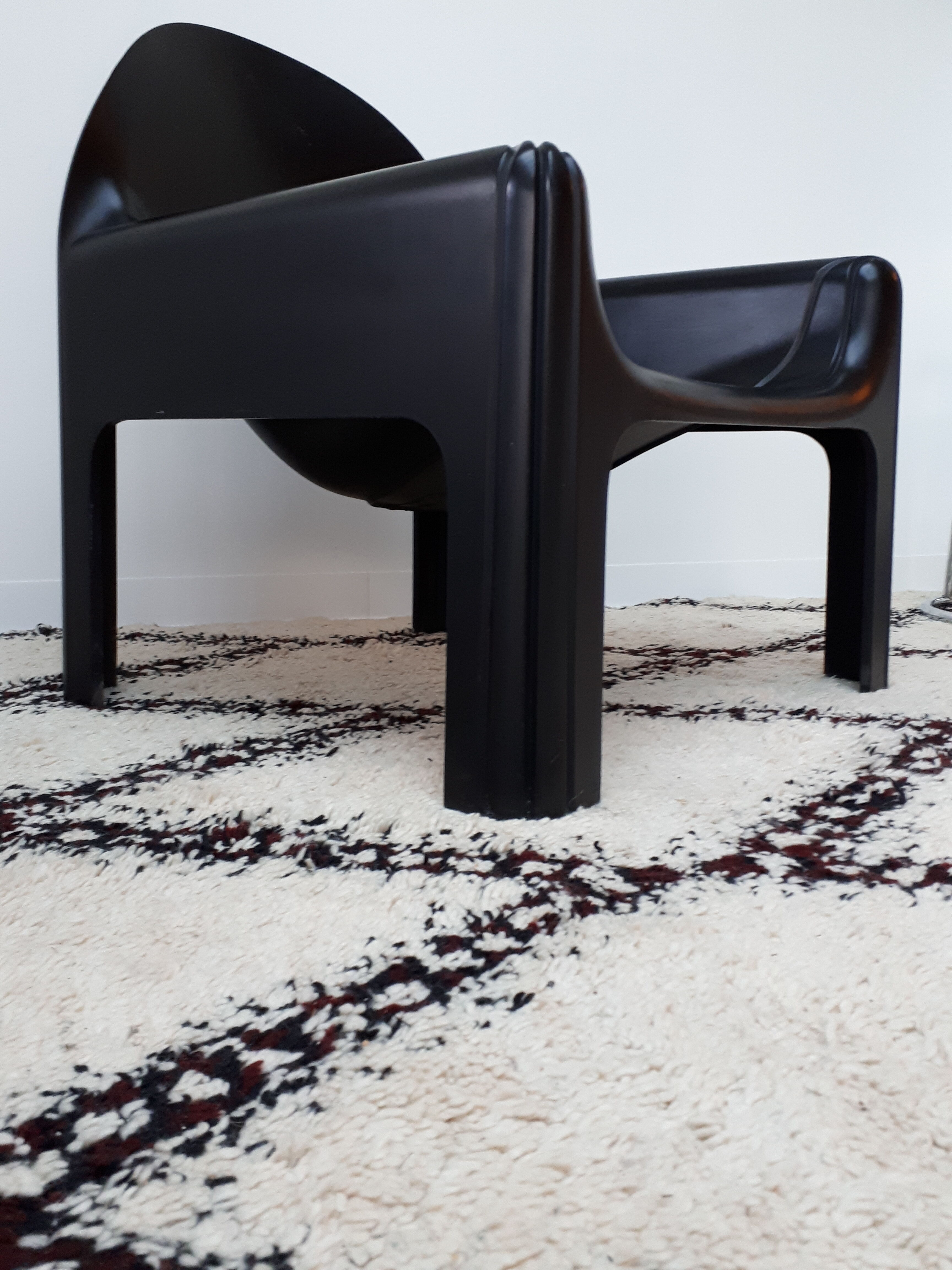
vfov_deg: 65.3
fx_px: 990
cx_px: 476
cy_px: 635
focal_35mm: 27
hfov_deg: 51.4
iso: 200
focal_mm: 3.6
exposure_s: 1/17
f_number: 1.9
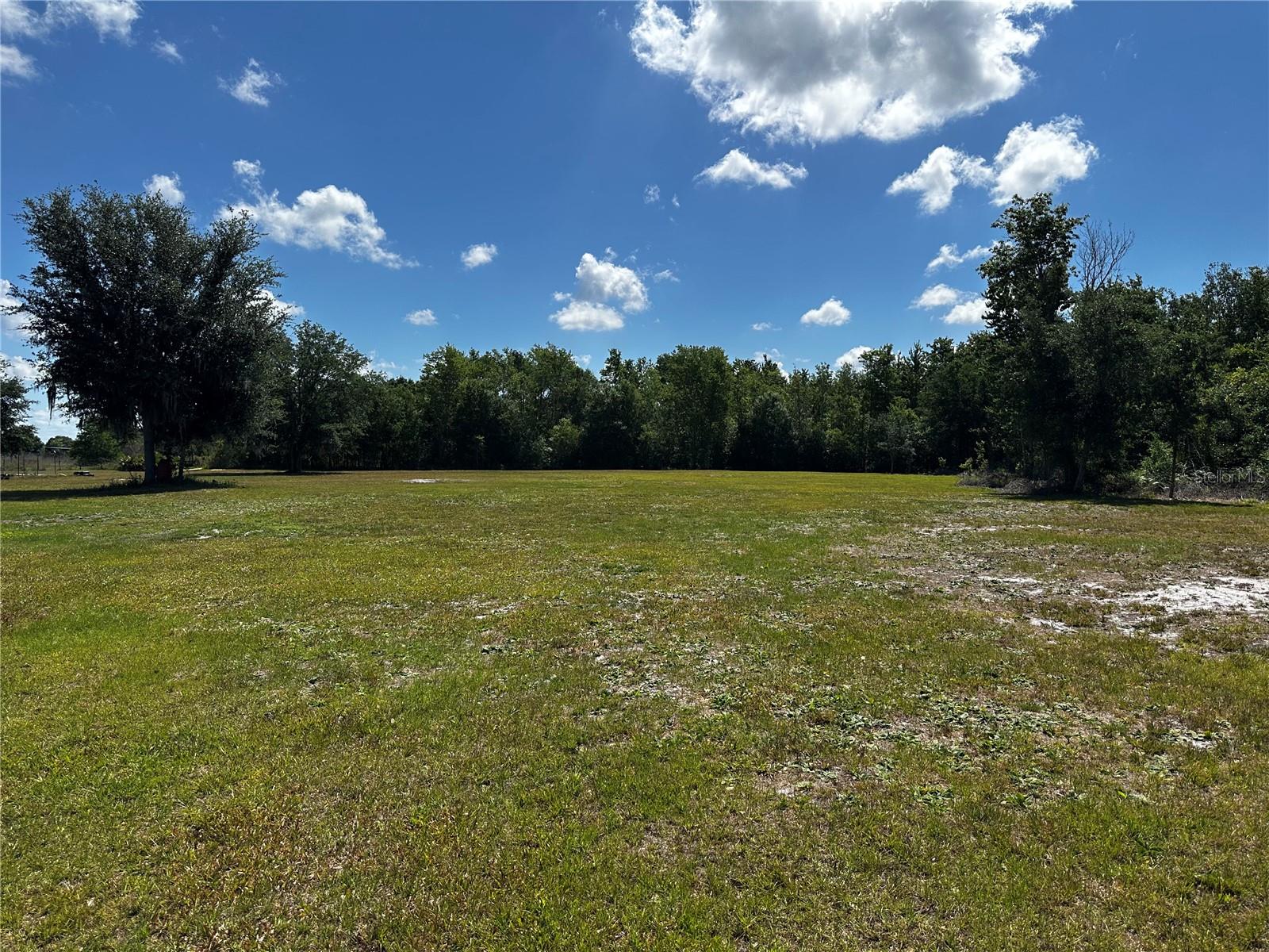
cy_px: 476
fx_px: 880
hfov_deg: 71.6
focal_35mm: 24
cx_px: 634
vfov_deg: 56.8
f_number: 1.78
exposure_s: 1/6623
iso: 80
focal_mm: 6.86
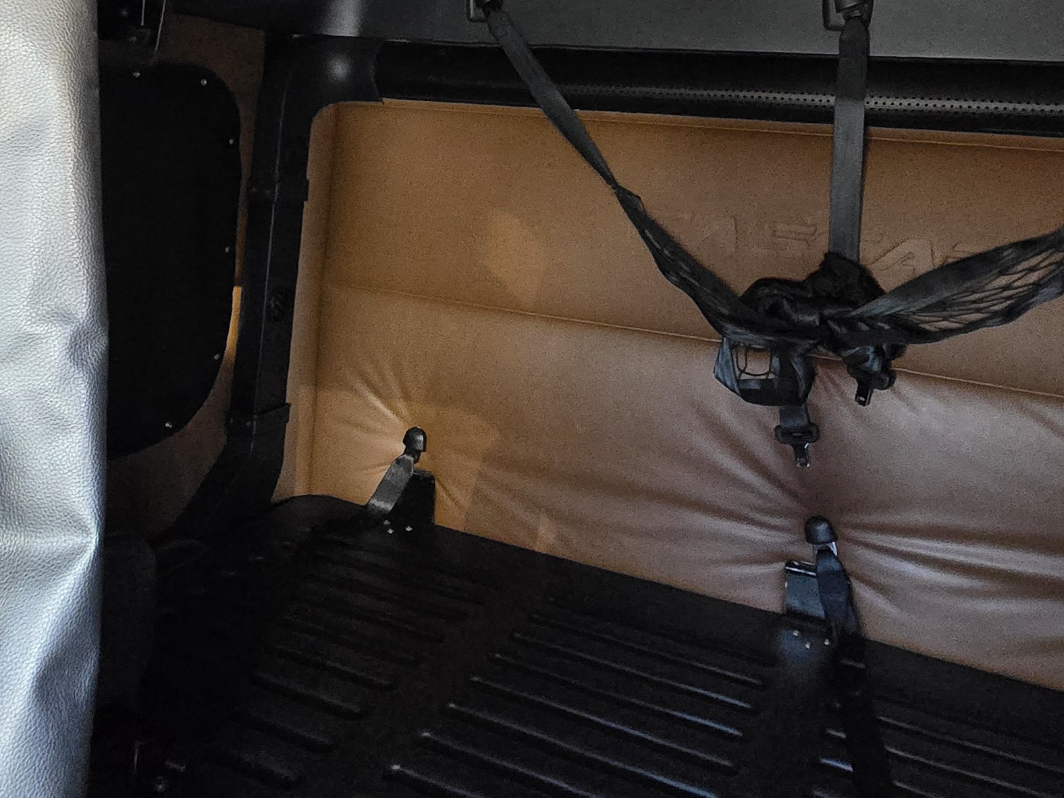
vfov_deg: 40.1
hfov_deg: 54.9
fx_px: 1014
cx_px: 424
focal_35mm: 33
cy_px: 97
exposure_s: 1/60
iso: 1000
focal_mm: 1.7
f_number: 2.2
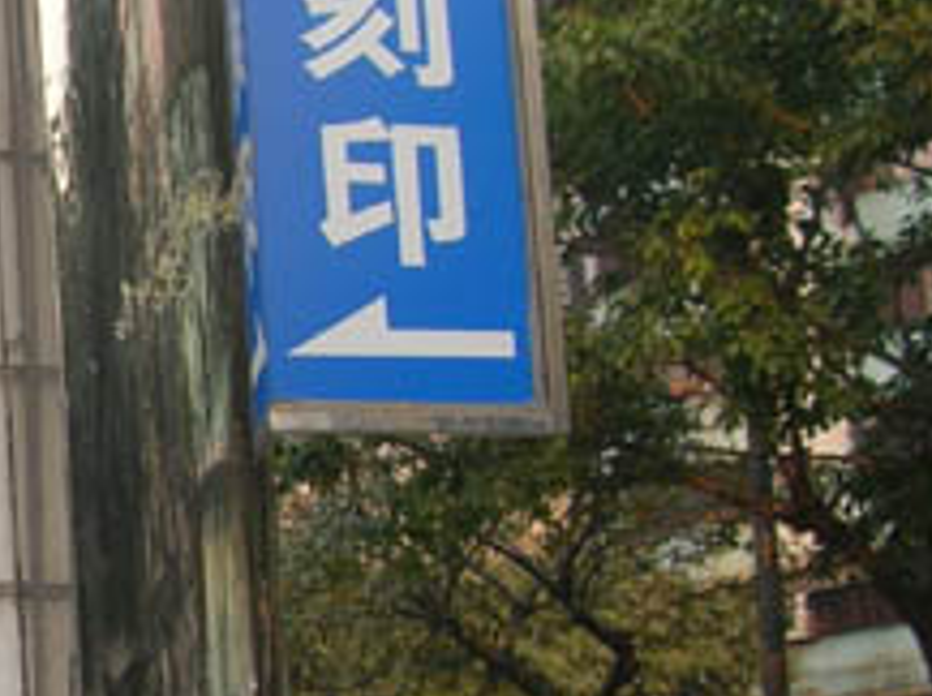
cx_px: -168
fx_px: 2822
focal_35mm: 105
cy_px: 524
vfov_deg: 14.0
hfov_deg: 17.9
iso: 50
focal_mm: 5.8
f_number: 2.8
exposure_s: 1/127
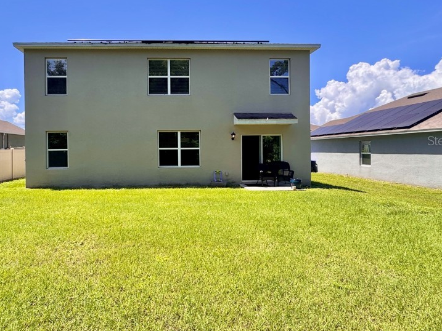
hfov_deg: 80.5
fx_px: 255
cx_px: 170
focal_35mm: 20
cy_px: 140
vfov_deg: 65.6
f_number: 2.2
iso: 50
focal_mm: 2.22
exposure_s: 1/879
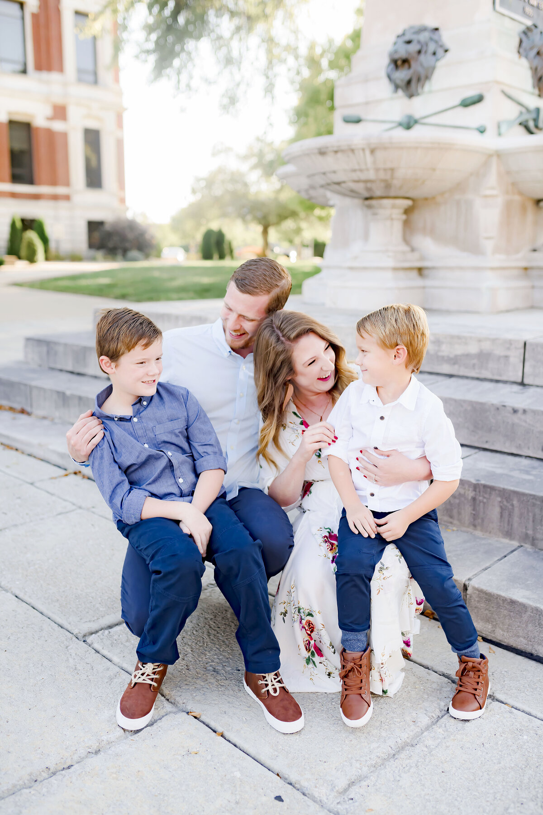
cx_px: 272
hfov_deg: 37.9
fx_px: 792
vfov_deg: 54.4
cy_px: 408
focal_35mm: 35
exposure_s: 1/1250
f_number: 2.5
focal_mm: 35
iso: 640
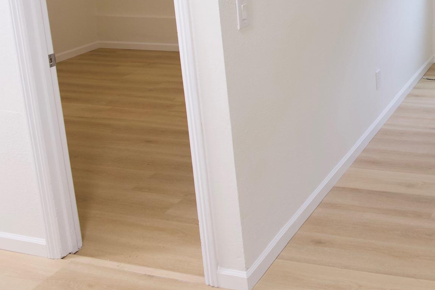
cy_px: 2
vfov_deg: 26.6
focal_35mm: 48
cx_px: 400
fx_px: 580
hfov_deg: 38.1
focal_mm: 16
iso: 1000
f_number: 5.6
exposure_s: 1/15
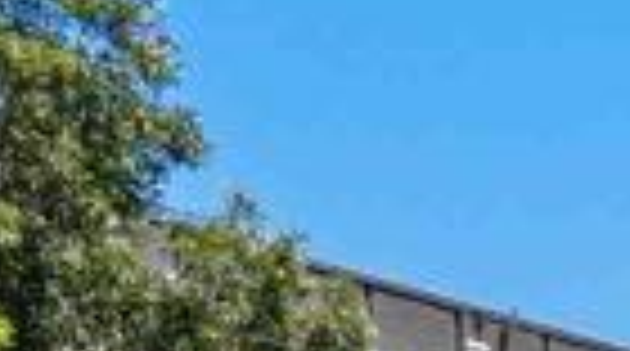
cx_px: 1786
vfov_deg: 7.1
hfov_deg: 11.6
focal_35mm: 123
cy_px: 1442
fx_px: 2050
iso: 100
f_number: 5.6
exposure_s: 1/320
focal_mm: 16
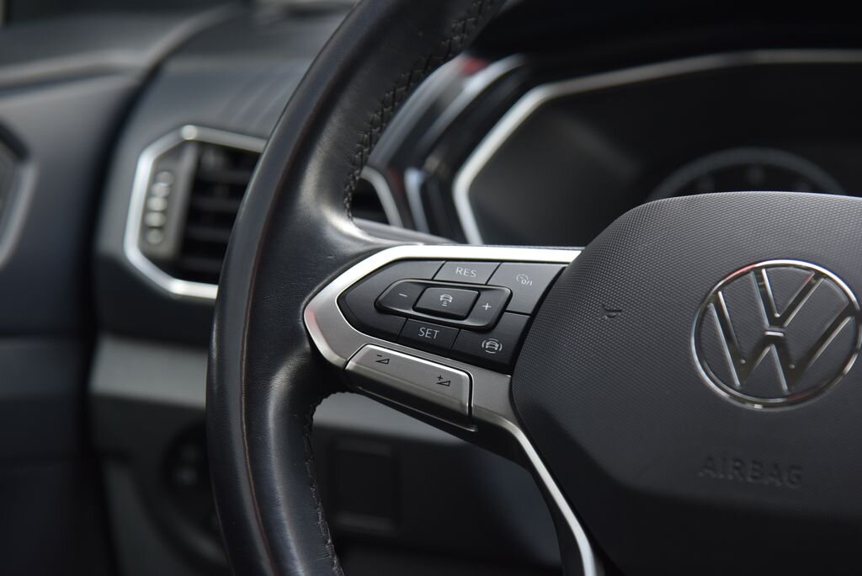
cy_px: 288
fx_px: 2875
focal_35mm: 120
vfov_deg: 11.4
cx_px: 431
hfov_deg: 17.1
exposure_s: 1/100
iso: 500
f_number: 5
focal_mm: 120
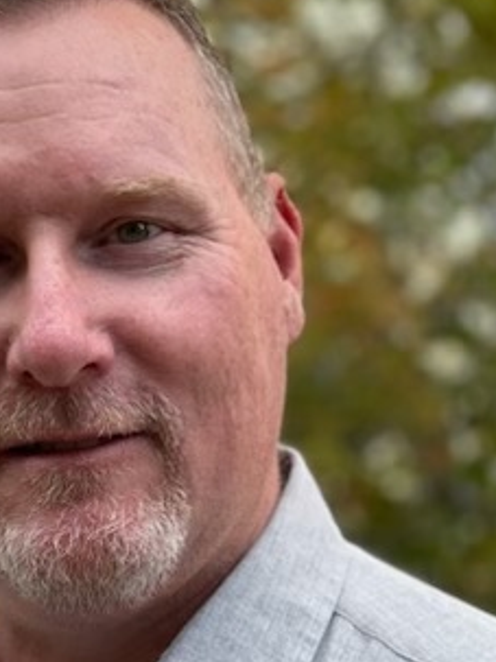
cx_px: 79
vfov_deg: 17.8
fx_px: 2103
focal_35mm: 110
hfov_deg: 13.4
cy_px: 492
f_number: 2
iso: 25
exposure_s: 1/122
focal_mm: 6
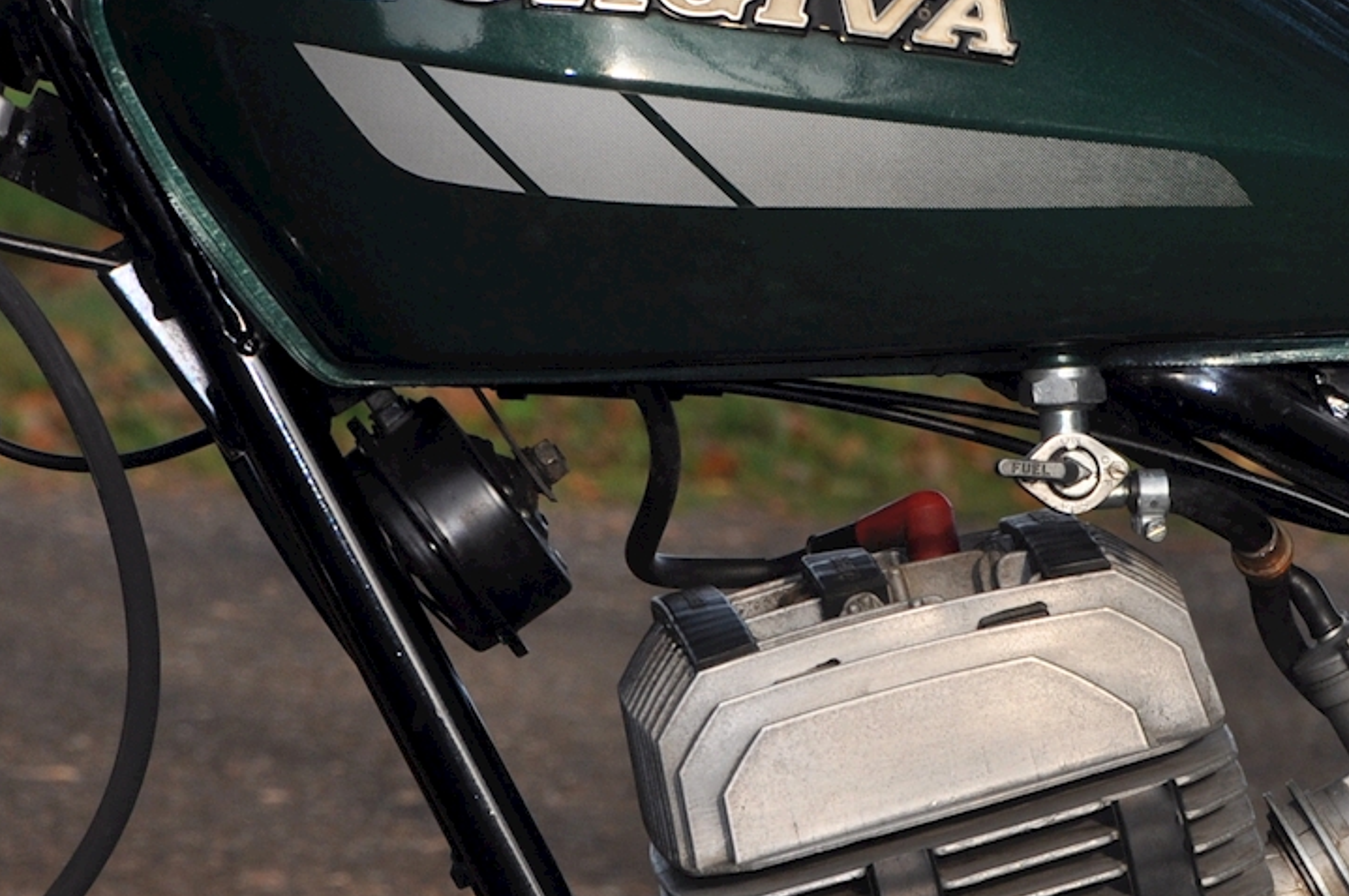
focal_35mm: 420
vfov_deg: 3.3
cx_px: 1597
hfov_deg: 4.9
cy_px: 1062
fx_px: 15736
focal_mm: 105
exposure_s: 1/200
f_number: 11
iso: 200
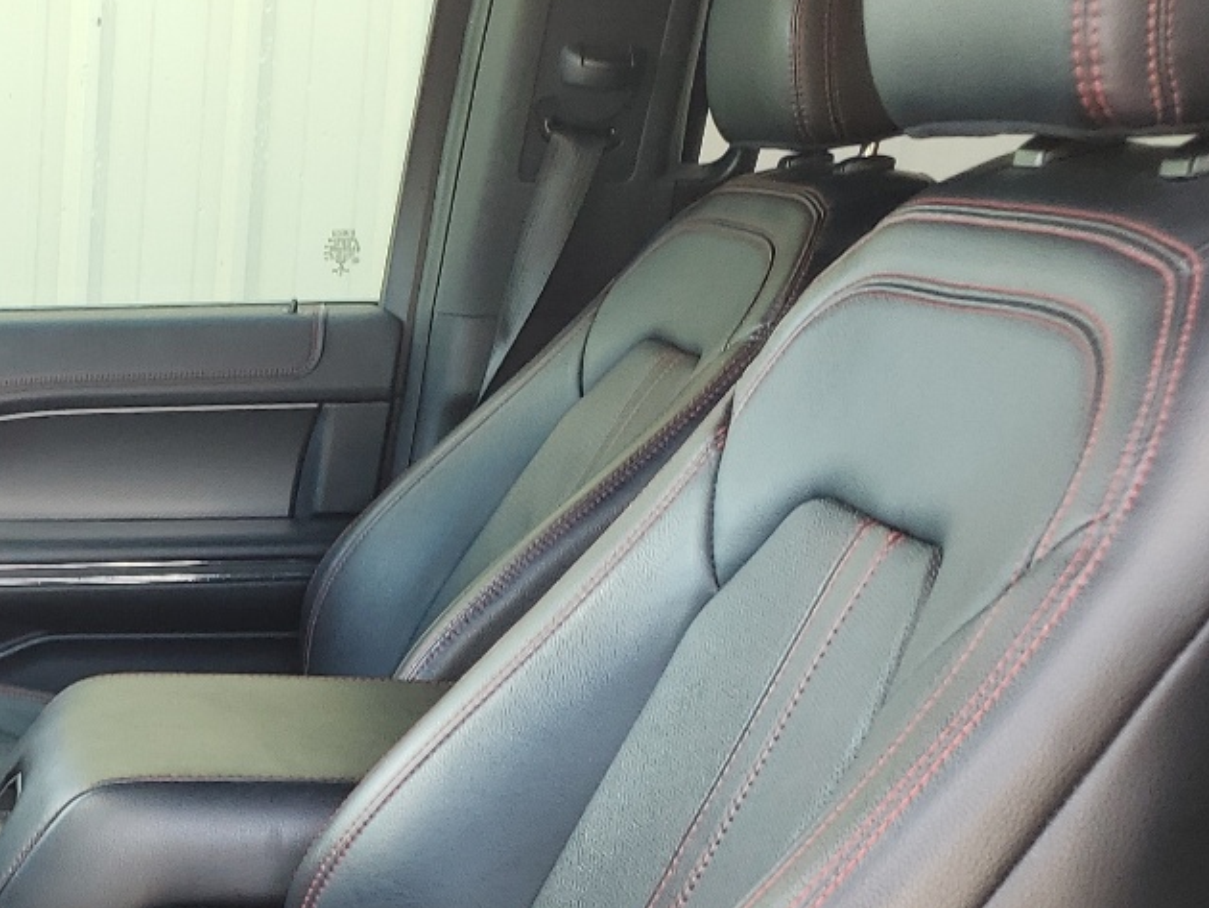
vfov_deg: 21.3
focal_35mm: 66
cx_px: -173
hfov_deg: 26.6
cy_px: 950
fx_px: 2306
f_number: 1.5
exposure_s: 1/120
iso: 50
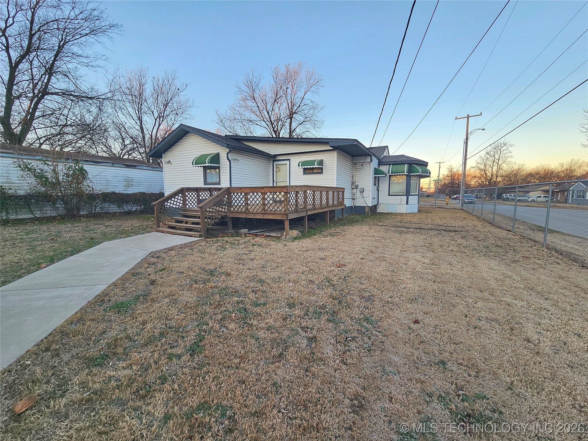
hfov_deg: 106.2
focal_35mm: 13
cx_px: 294
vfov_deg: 89.9
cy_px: 220
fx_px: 221
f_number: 2.2
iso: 50
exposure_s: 1/134
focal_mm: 2.2
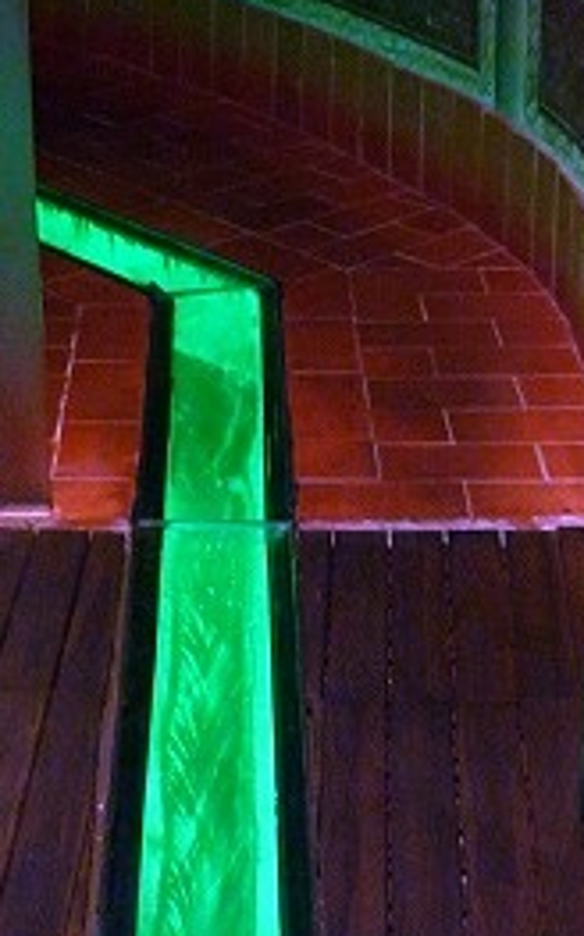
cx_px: 276
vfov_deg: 28.2
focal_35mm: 73
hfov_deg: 17.8
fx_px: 1862
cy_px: 367
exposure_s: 1/8
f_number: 2.8
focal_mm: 5.5
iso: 400
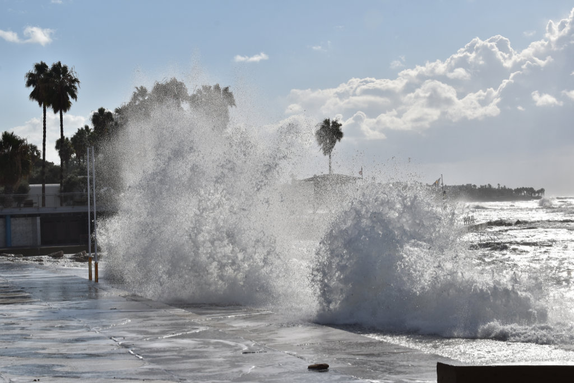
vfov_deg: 17.5
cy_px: 192
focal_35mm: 78
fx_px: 1244
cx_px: 287
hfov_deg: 26.0
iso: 200
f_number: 13
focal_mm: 52
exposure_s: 1/800
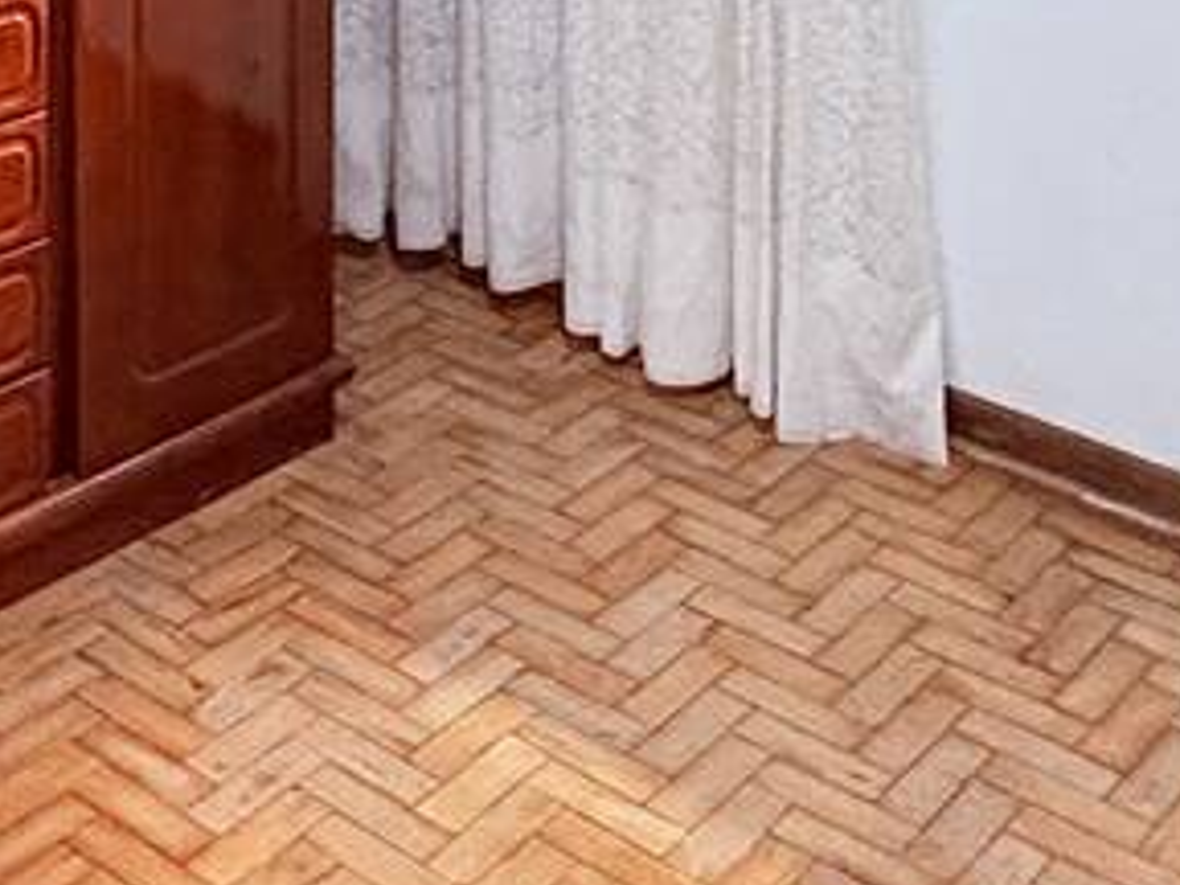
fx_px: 2386
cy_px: -717
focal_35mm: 70
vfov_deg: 17.2
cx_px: 188
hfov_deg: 27.1
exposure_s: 1/60
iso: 640
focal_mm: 2.22
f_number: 2.2
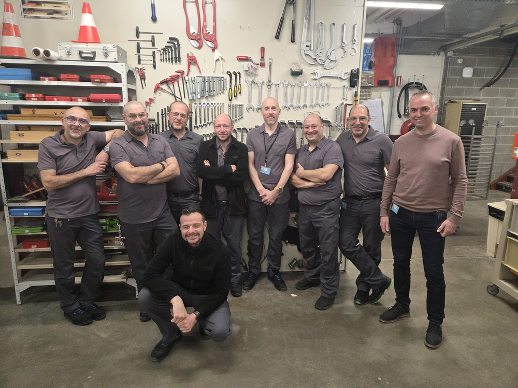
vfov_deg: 58.9
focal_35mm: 23
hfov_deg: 73.9
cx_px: 259
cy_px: 194
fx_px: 344
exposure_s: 1/100
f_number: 1.8
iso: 320
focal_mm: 5.4
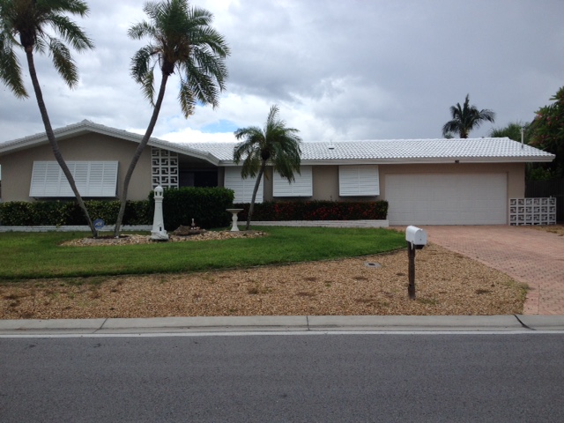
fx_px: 570
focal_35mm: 35
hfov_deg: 52.6
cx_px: 282
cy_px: 212
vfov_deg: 40.7
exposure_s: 1/1381
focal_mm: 4.28
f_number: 2.4
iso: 50
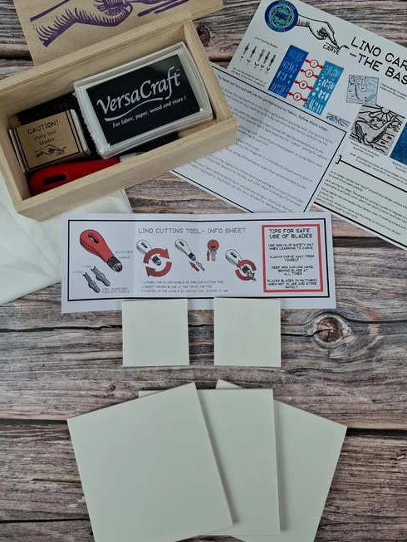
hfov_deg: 45.5
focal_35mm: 31
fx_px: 486
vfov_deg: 58.0
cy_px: 224
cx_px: 203
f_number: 1.8
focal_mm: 5.54
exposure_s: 1/127
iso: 50
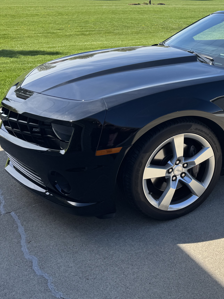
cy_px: 131
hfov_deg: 32.7
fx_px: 345
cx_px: 229
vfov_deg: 46.7
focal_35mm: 40
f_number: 1.78
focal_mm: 6.76
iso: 80
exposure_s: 1/2041
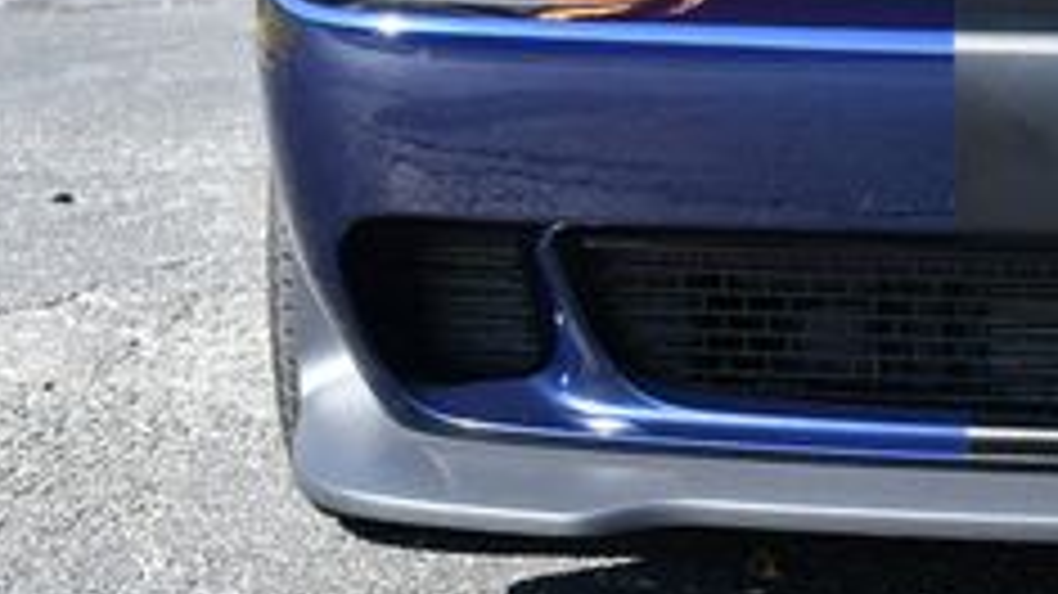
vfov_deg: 7.0
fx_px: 4796
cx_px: 1315
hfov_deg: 12.3
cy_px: -117
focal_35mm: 171
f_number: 5.6
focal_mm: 30
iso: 200
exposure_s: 1/250
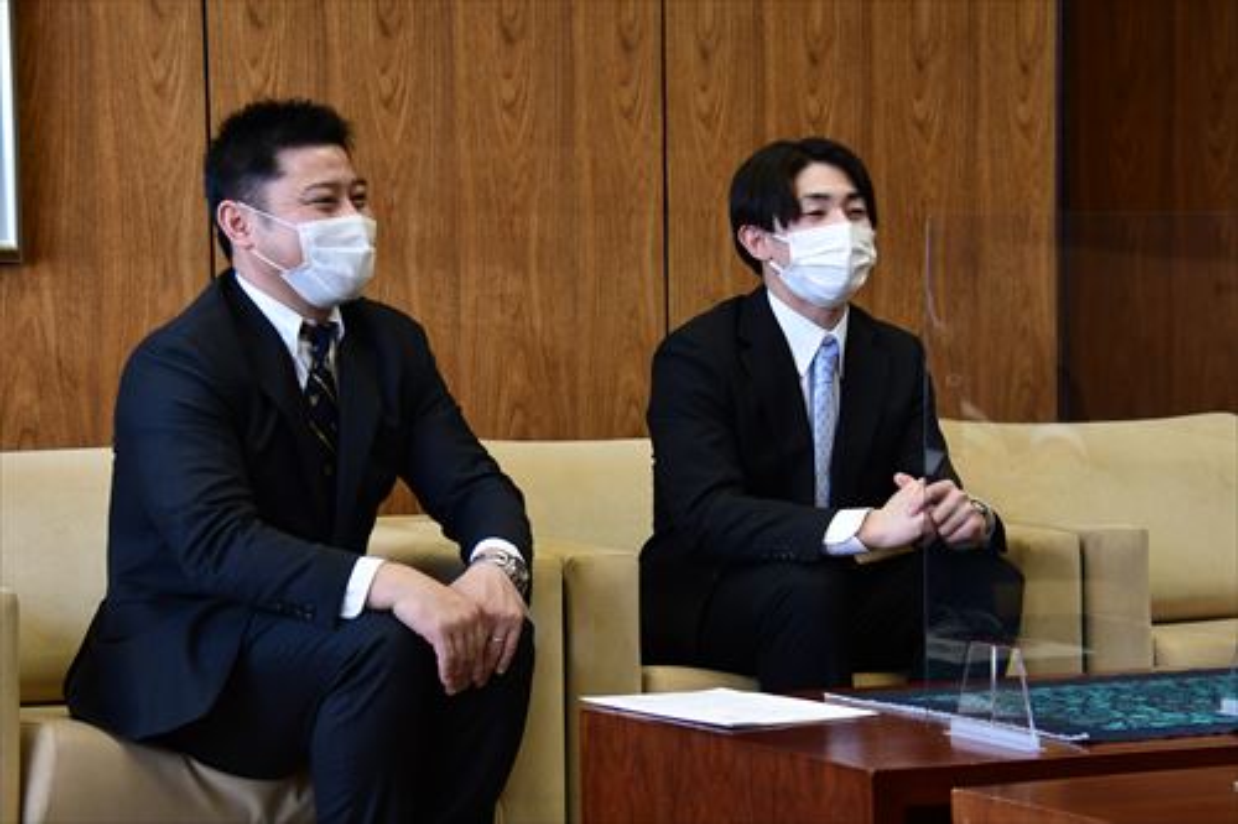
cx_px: 619
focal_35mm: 90
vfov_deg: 15.2
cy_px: 412
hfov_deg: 22.6
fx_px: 3094
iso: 1000
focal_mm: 60
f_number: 5.3
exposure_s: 1/100
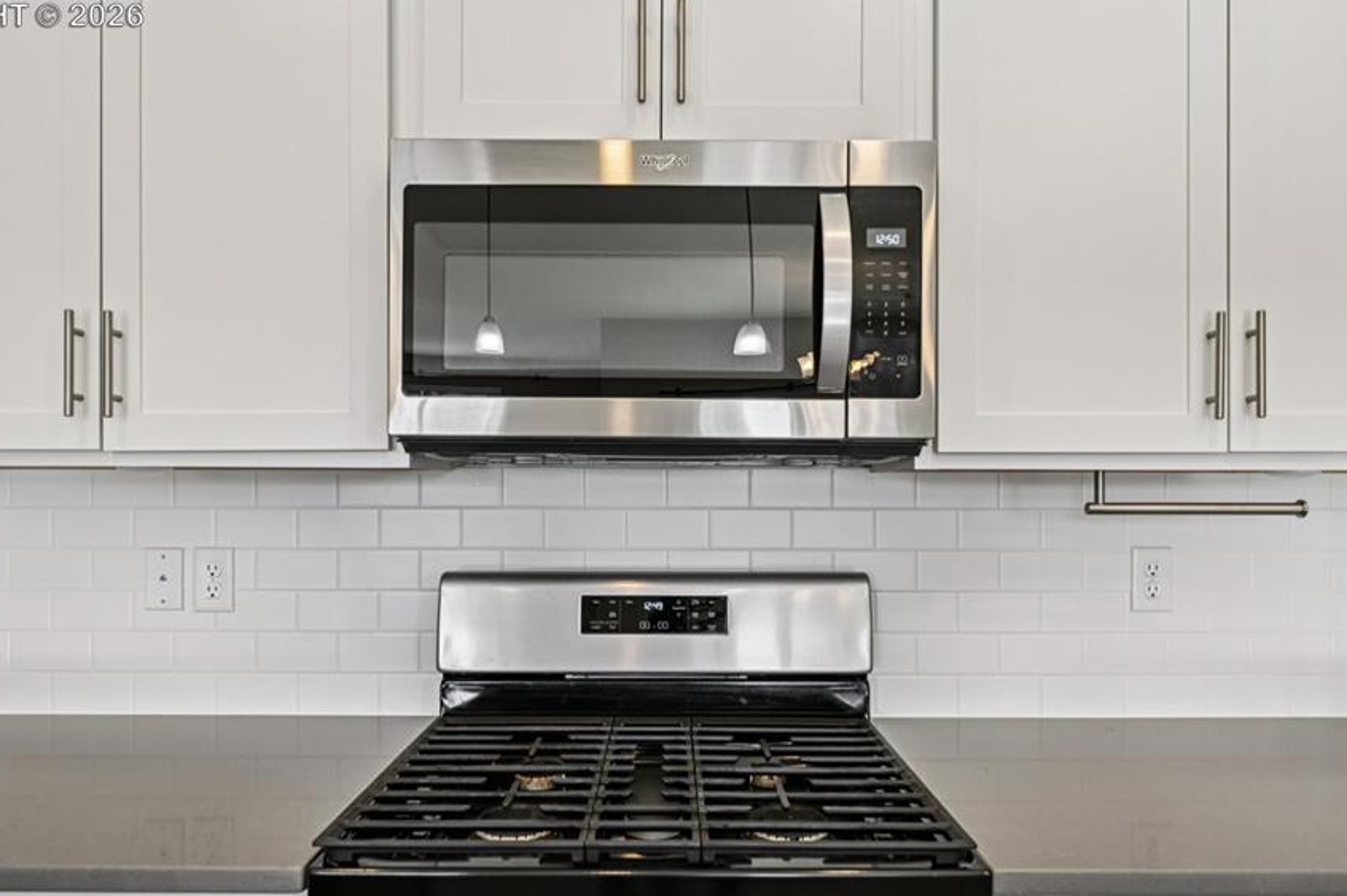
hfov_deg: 76.1
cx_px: 646
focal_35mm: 23
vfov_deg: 55.0
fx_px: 860
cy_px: 482
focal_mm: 19
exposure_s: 1/20
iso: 280
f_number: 8
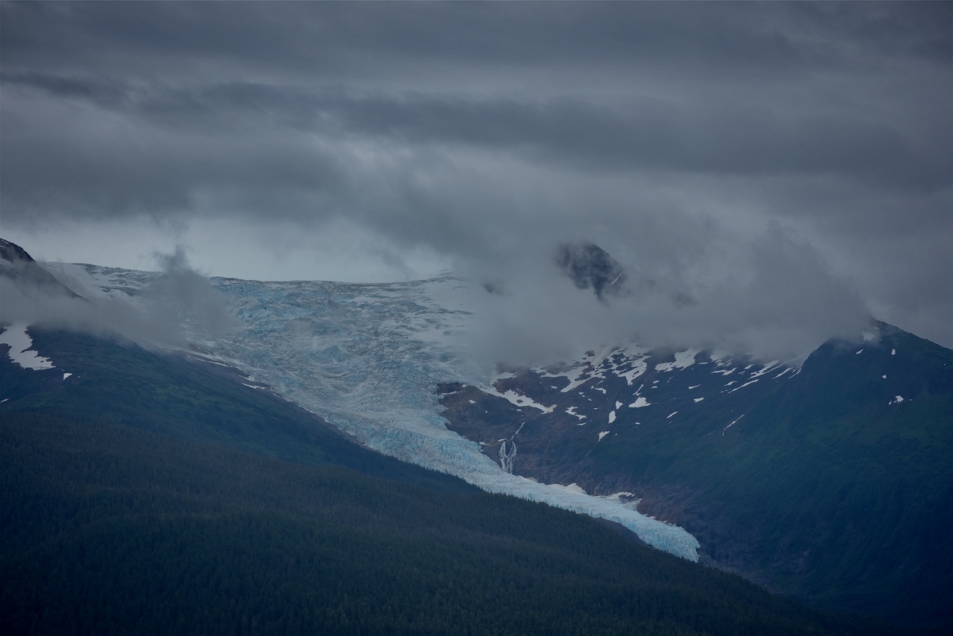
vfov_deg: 11.0
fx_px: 3310
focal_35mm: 125
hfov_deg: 16.4
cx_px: 476
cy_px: 318
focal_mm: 125
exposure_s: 1/400
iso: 100
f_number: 10
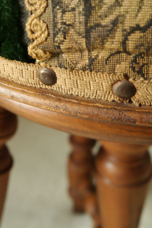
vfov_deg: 29.1
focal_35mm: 68
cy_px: 52
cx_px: 47
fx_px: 431
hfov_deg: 19.9
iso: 400
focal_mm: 28
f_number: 5.6
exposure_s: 1/30
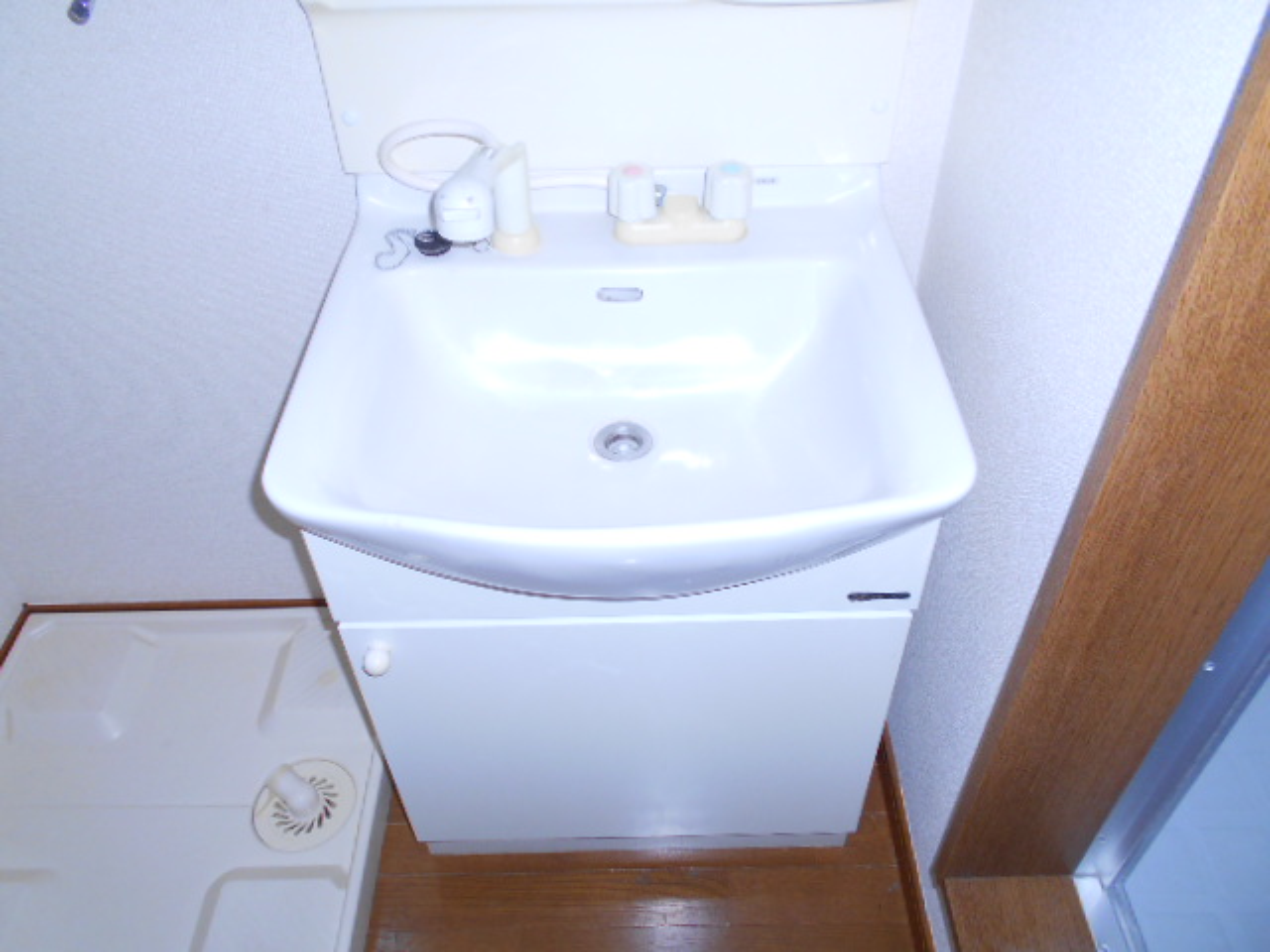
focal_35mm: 26
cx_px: 635
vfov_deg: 53.1
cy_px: 476
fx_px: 954
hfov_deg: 67.3
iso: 110
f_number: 3.2
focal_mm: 4.6
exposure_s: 1/25
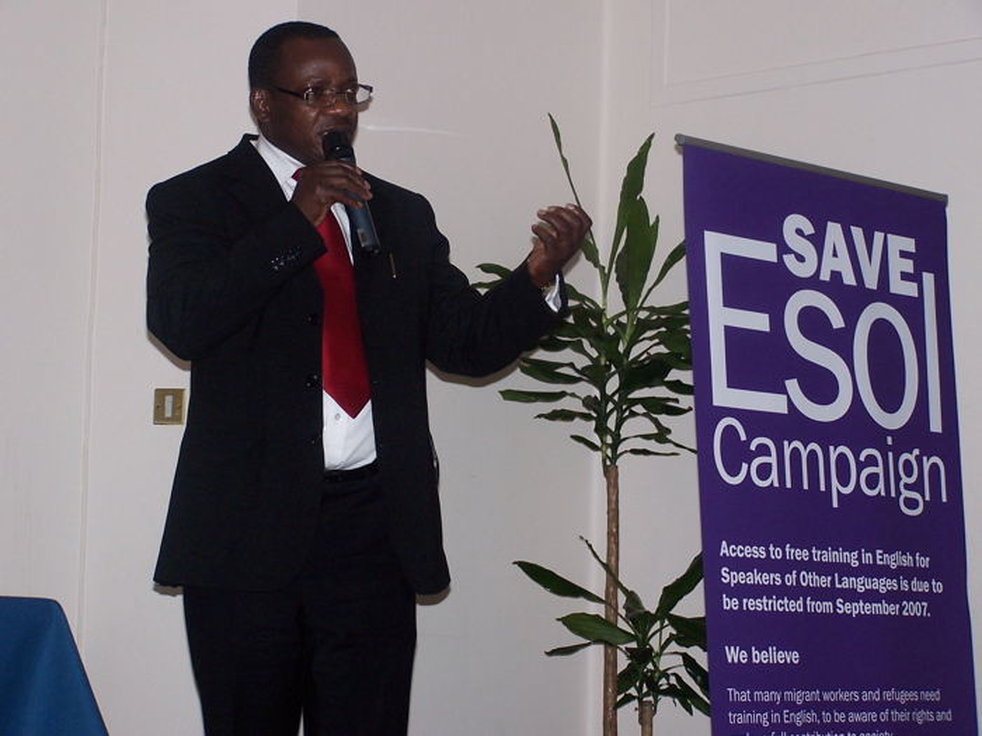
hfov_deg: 20.9
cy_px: 368
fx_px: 2667
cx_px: 491
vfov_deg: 15.7
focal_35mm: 94
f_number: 3.2
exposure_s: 1/90
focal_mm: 15.6
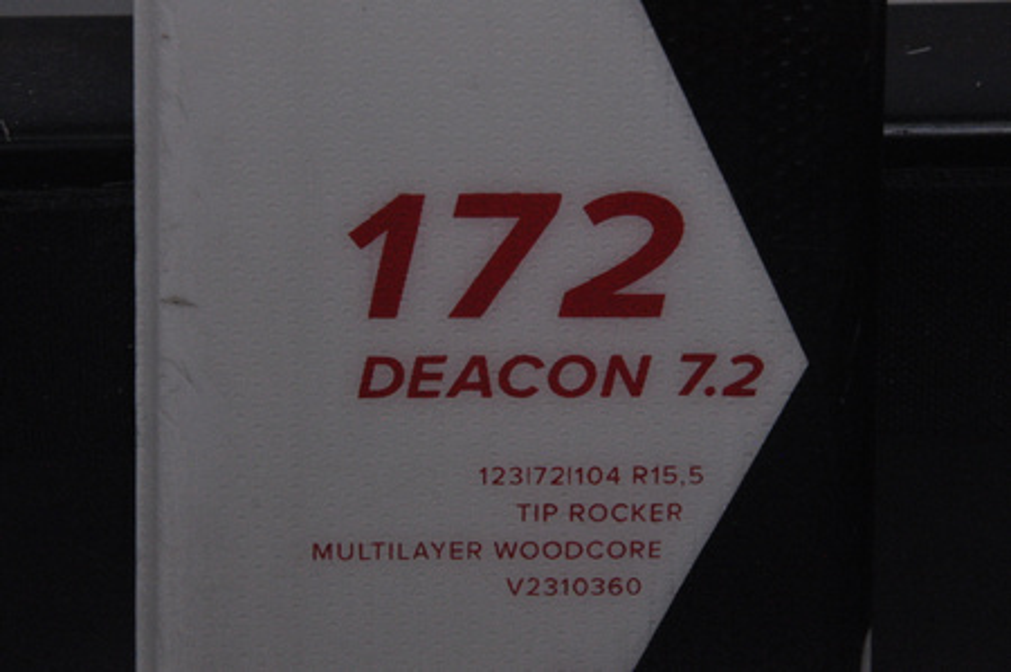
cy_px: 336
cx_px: 506
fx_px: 4418
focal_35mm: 158
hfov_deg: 13.1
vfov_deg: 8.7
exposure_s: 1/125
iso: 3200
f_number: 11
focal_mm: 105
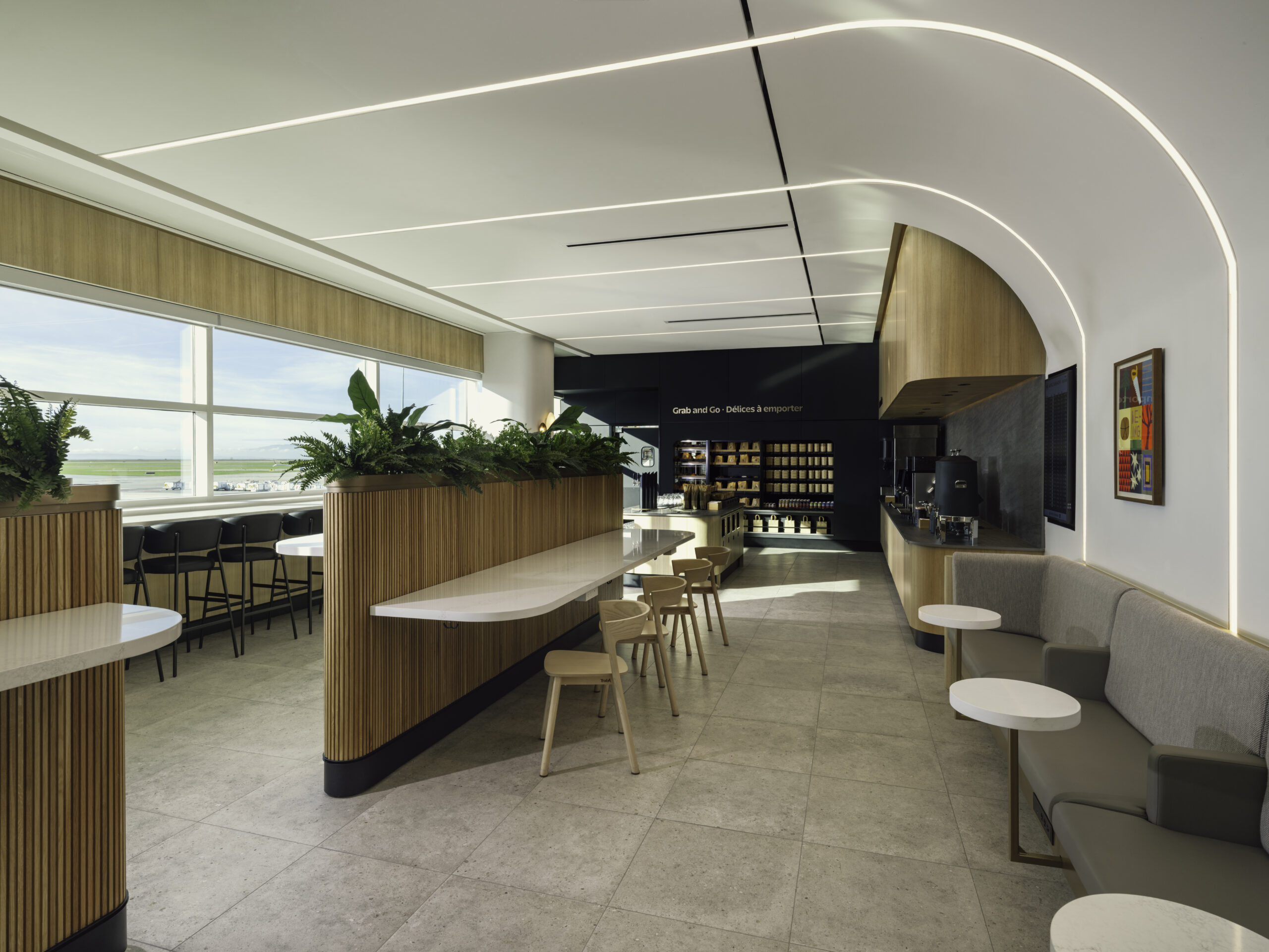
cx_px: 634
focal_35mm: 18
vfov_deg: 71.6
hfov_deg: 87.8
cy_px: 476
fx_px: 660
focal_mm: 23
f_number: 13
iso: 200
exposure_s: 1/13
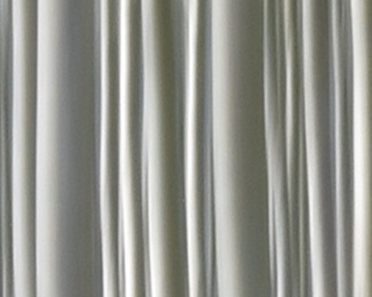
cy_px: 177
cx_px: 329
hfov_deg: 11.8
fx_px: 1796
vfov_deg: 9.5
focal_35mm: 163
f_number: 16
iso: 100
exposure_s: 1/15
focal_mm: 25
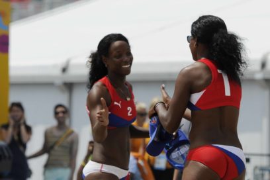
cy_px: 90
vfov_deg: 6.3
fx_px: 1631
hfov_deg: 9.5
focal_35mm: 218
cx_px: 135
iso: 200
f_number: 4
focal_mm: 145
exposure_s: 1/2500
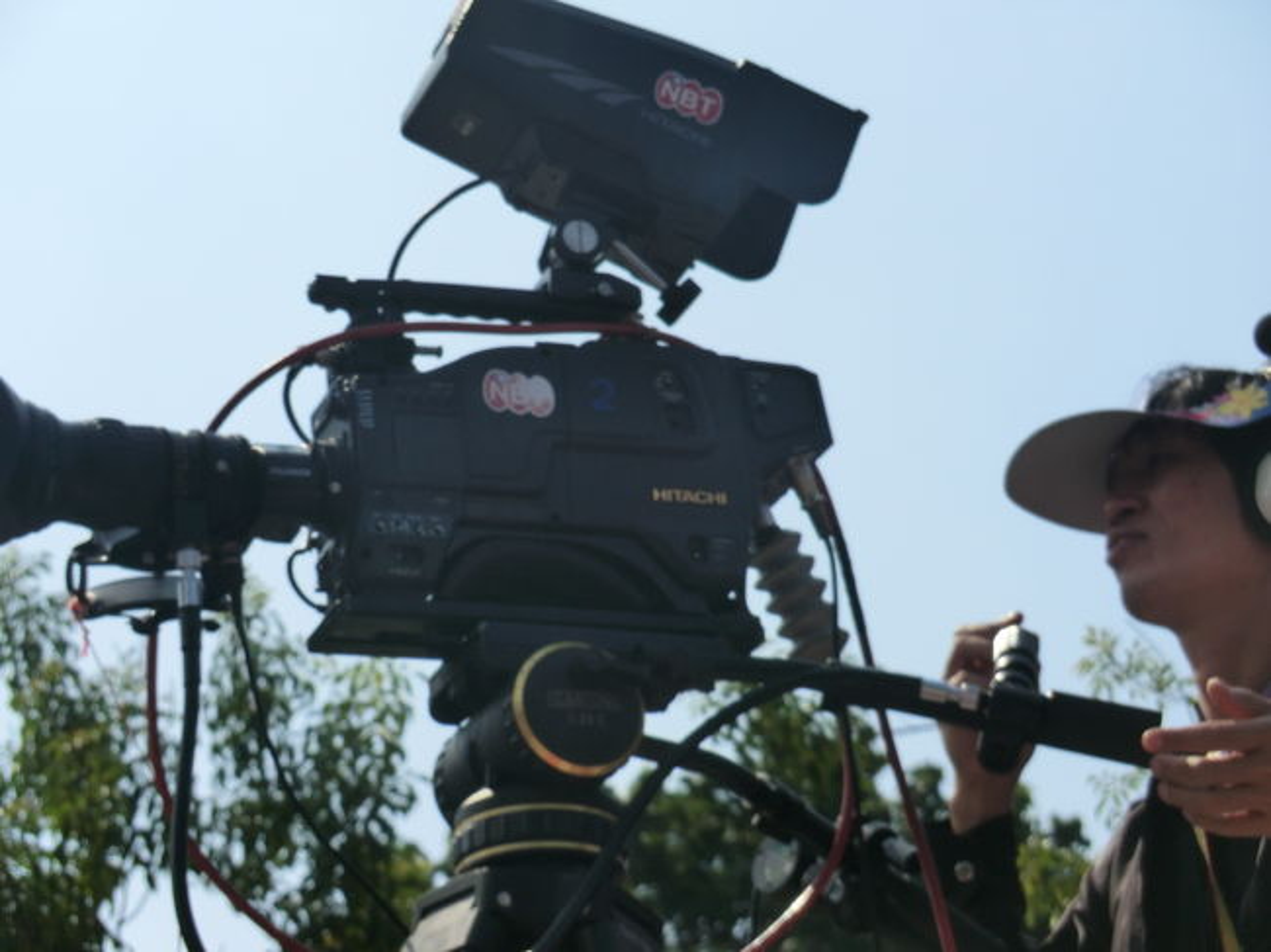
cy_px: 476
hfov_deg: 16.0
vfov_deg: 12.0
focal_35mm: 123
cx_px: 636
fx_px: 4515
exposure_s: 1/800
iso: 80
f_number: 5.2
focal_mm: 22
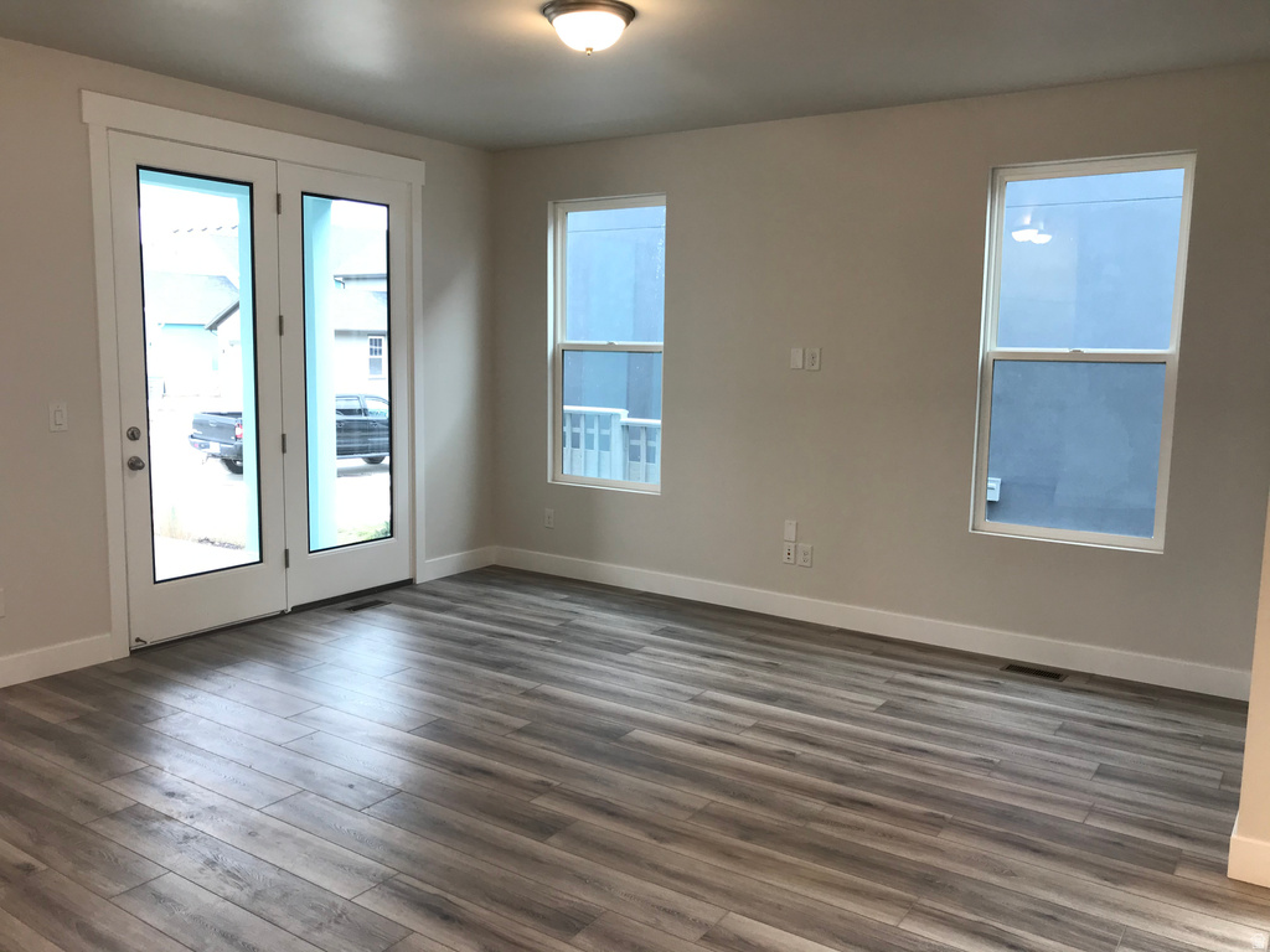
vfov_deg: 49.7
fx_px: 1027
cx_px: 635
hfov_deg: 63.4
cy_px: 476
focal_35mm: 28
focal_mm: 3.99
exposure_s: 1/40
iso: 25
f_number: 1.8
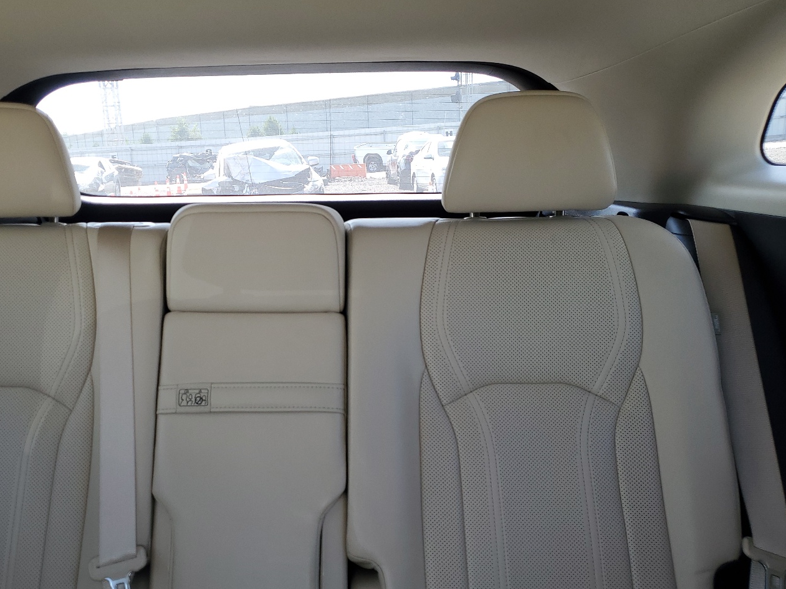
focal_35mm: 33
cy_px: 361
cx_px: 292
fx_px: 749
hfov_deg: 54.7
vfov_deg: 42.7
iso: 50
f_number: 1.5
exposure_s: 1/154
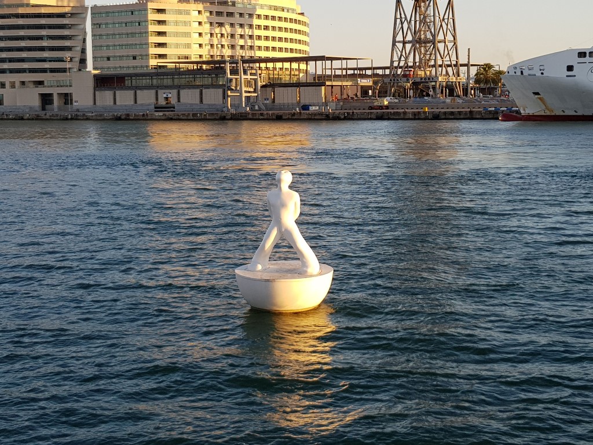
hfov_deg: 67.3
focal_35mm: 26
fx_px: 445
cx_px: 296
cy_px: 222
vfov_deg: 53.1
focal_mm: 4.2
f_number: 1.7
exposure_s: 1/600
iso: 40
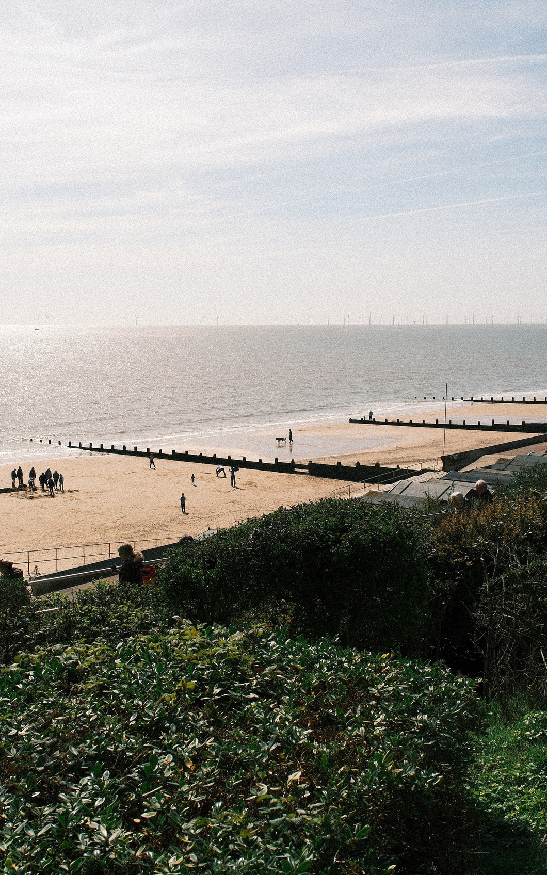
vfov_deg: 49.3
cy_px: 436
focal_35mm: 40
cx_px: 292
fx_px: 954
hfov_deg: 32.0
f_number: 8
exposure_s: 1/400
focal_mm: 17
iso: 125
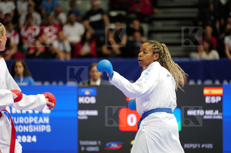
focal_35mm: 200
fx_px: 1281
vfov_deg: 6.8
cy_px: 76
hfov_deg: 10.3
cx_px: 116
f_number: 2.8
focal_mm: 200
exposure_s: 1/1000
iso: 3200
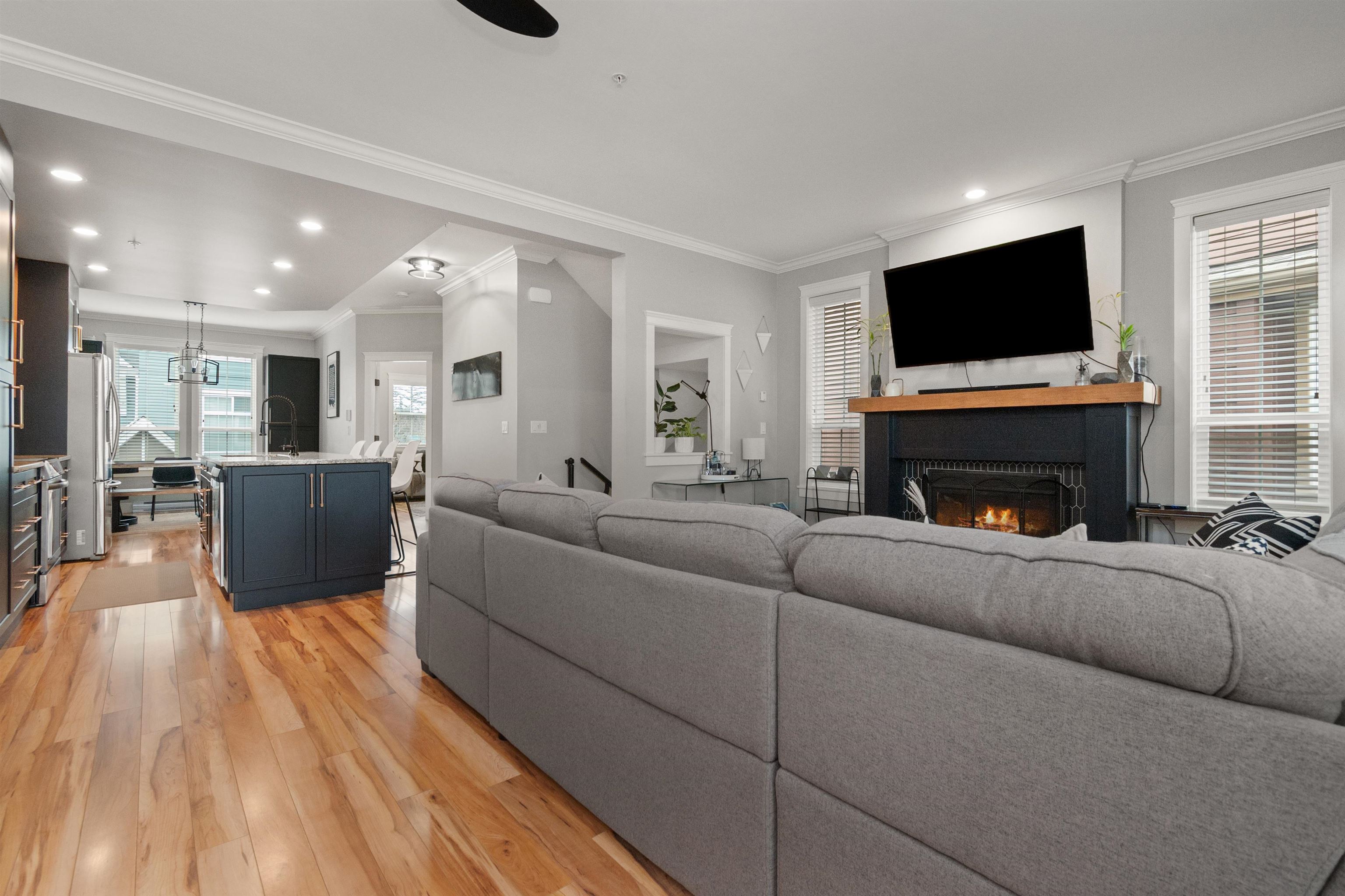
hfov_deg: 100.4
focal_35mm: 15
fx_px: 560
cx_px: 672
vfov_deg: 77.3
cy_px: 448
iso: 320
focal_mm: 10
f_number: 7.1
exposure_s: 1/25
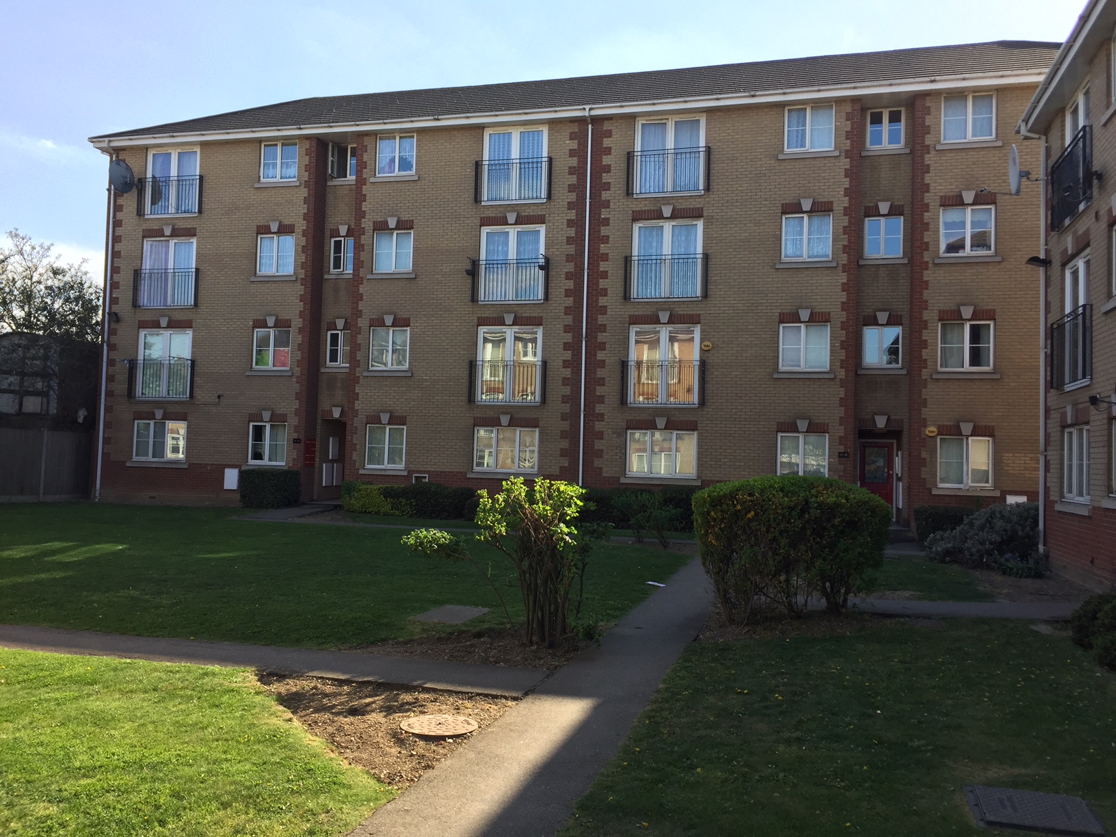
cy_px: 418
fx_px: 935
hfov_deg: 61.7
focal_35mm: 29
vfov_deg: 48.2
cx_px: 558
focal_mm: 4.15
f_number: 2.2
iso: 32
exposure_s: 1/648
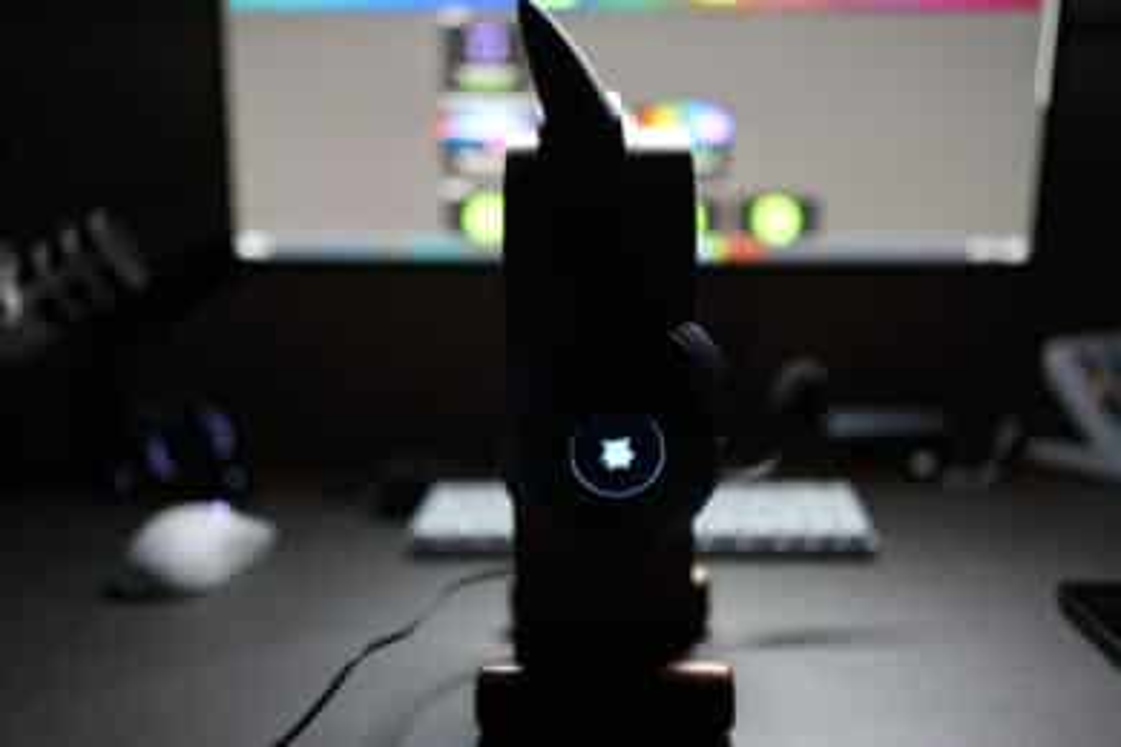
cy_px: 374
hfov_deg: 54.4
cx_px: 560
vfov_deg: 37.9
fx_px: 1090
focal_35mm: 35
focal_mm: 35
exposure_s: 1/40
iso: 250
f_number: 1.8
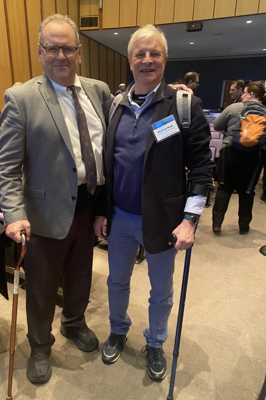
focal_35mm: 28
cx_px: 113
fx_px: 310
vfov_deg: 65.5
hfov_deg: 46.2
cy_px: 201
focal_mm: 4.25
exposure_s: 1/30
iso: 800
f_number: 1.8
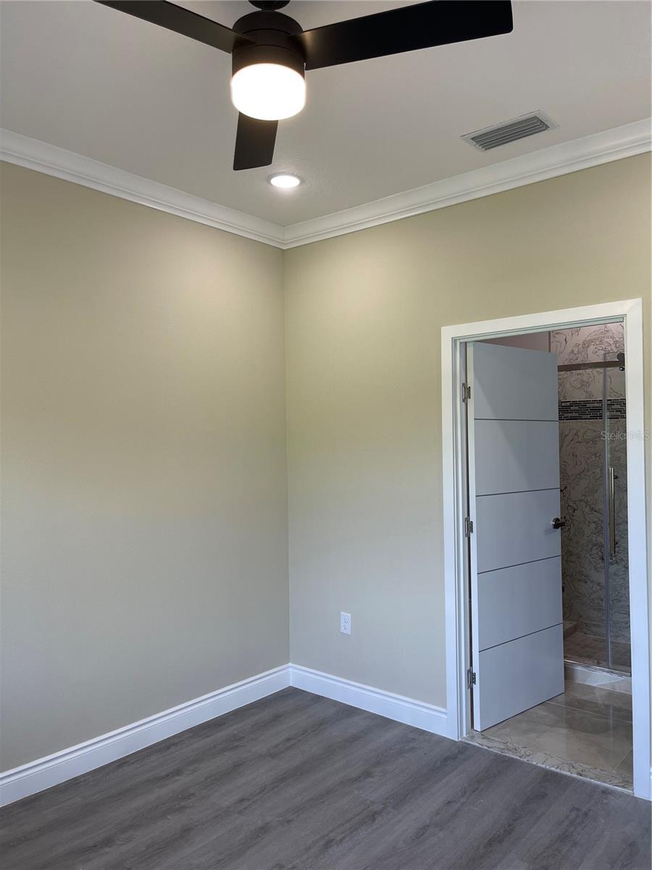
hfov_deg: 54.9
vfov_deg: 69.4
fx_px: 628
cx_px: 326
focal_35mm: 25
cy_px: 435
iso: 64
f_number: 1.6
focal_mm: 5.1
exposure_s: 1/120
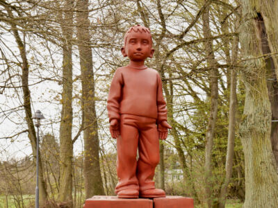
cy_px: 104
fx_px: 642
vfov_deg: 18.4
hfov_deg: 24.4
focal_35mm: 80
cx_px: 139
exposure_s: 1/60
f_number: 8
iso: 200
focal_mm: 40
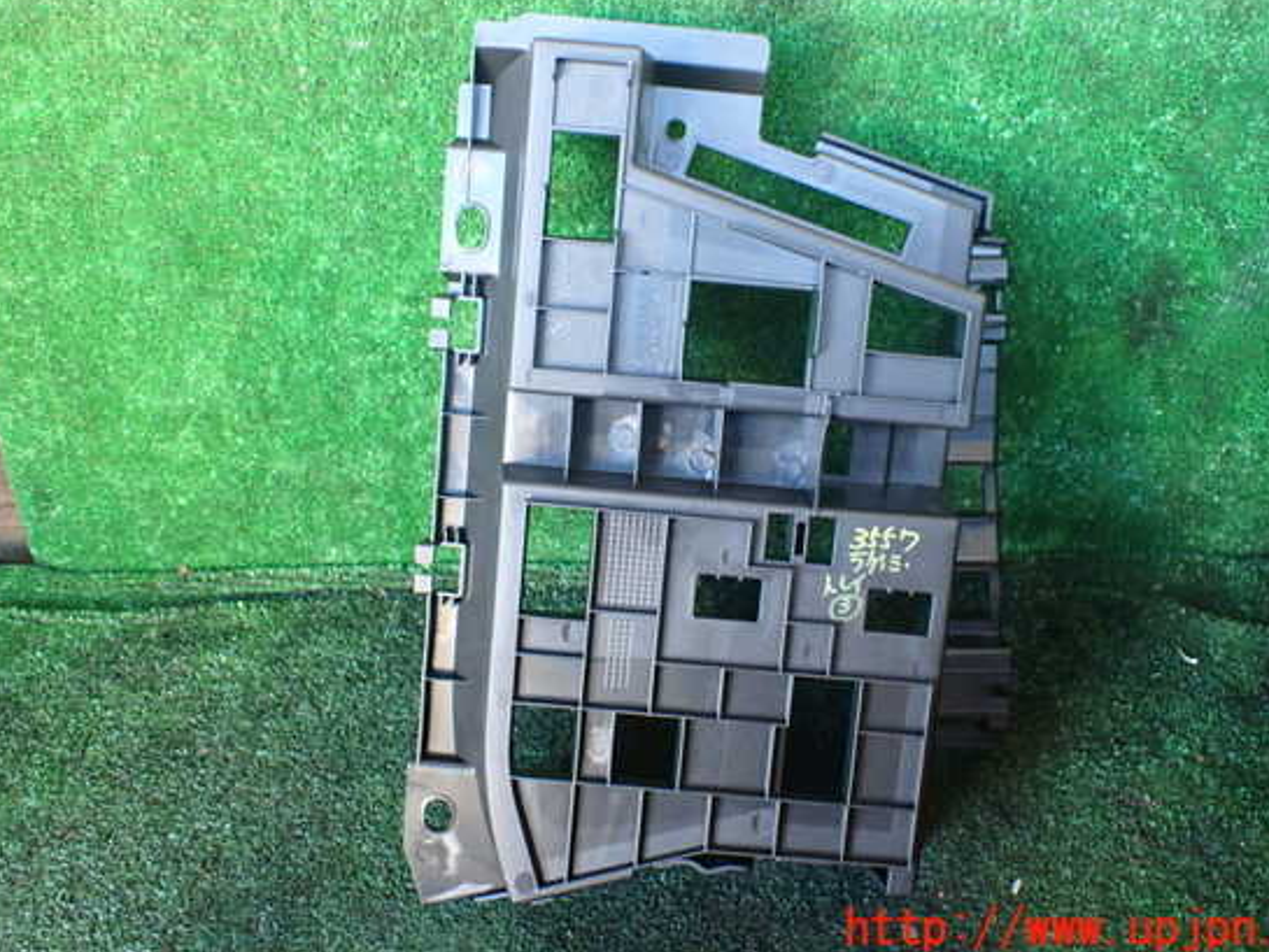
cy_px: 435
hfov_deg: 55.3
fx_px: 1210
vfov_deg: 42.9
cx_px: 673
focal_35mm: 33
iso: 800
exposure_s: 1/60
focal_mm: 5.4
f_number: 2.3
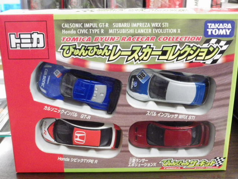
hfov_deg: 38.2
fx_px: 344
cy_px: 90
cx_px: 119
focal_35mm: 50
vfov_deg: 29.1
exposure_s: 1/25
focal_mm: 9
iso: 1250
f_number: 3.8
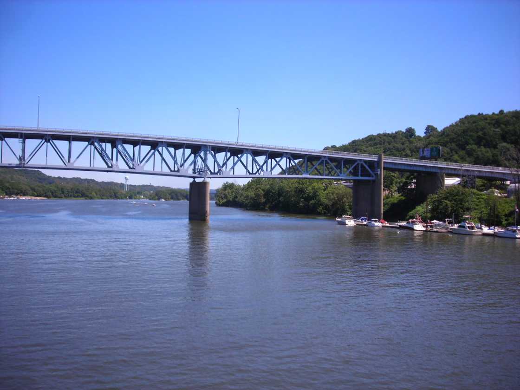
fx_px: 571
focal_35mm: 38
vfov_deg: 37.7
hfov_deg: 49.0
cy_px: 195
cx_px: 260
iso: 50
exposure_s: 1/134
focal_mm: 6.3
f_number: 6.4
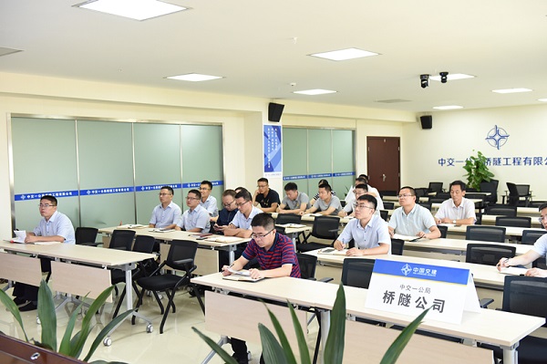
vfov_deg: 35.0
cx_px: 274
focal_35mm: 38
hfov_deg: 50.7
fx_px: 577
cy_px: 182
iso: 2500
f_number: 3.5
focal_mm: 38
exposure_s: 1/250
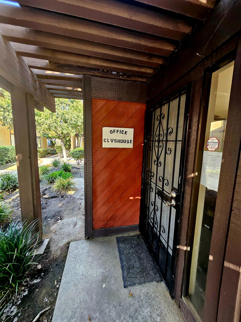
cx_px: 120
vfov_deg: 106.2
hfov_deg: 89.9
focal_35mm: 13
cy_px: 161
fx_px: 121
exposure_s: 1/77.5
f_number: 2.2
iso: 125
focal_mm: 1.74
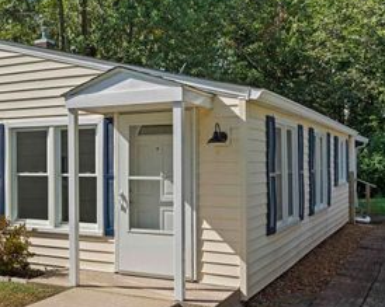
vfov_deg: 31.3
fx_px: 547
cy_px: 123
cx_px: 48
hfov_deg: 36.7
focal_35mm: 48
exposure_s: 1/60
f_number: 9
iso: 400
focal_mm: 28
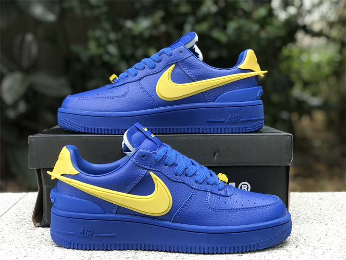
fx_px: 570
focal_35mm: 57
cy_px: 130
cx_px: 173
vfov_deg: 25.7
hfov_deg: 33.8
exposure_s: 1/50
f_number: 2.8
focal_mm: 6.6
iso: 32
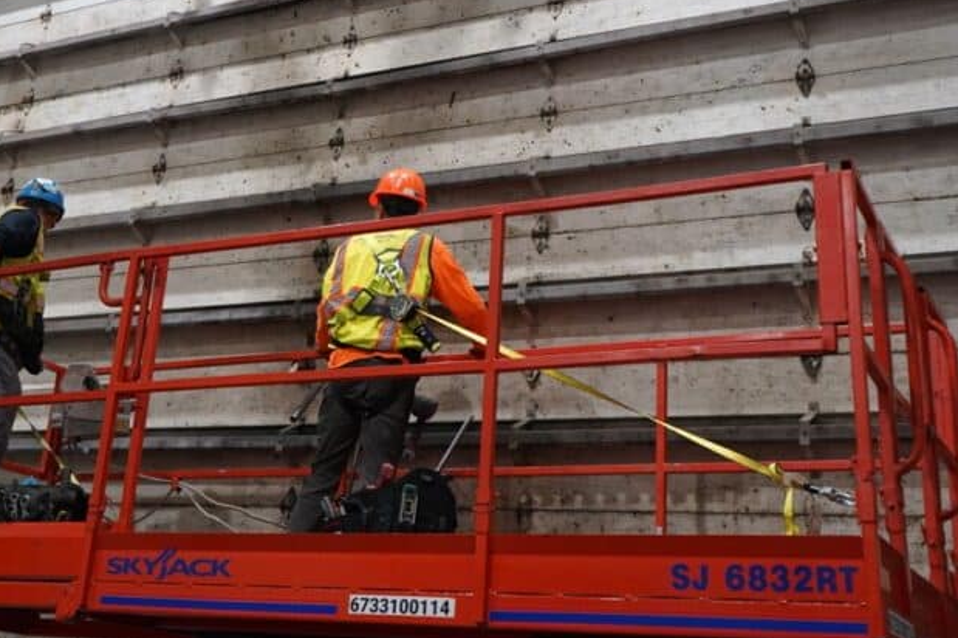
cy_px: 136
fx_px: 1277
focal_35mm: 48
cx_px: 365
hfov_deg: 40.9
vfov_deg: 27.5
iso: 1600
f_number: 3.5
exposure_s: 1/160
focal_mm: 29
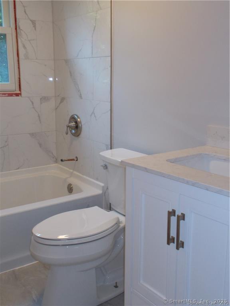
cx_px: 115
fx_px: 346
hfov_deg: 36.8
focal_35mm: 39
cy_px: 153
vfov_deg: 47.9
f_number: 3.9
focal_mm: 6.9
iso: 200
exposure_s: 1/30
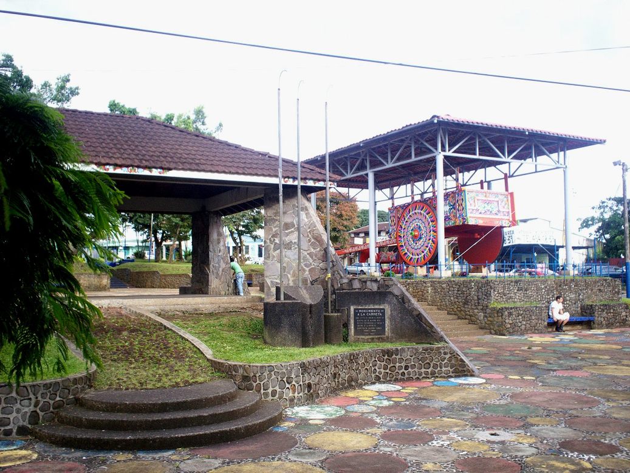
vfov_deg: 39.7
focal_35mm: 36
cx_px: 315
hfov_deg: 51.3
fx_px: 655
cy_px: 236
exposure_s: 1/94.8
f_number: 4.5
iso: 100
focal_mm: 6
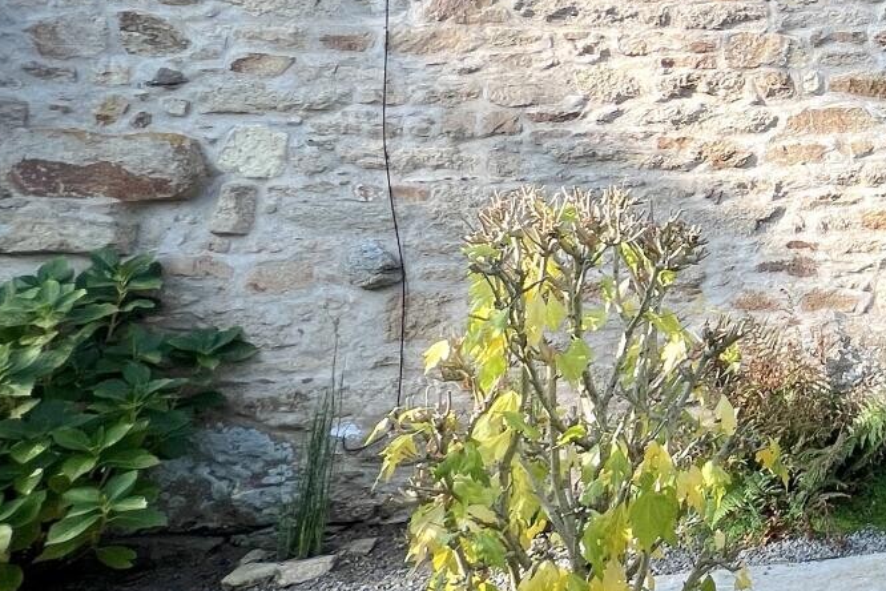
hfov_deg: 32.8
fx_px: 960
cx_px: 1213
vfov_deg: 32.6
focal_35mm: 39
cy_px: 69
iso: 32
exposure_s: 1/396
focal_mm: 1.57
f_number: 1.8
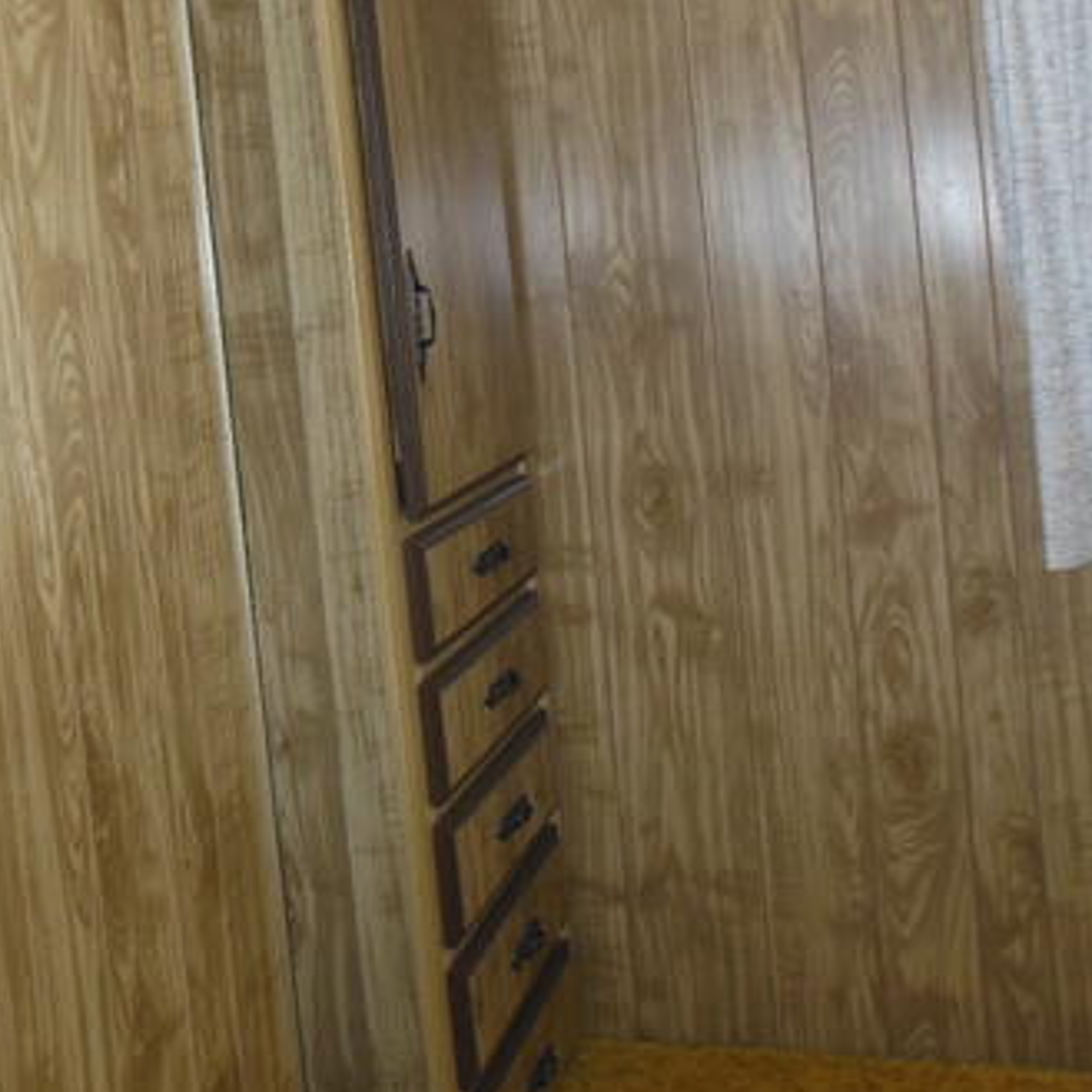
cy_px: 307
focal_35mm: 47
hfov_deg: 35.6
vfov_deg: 35.4
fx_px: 1677
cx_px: 345
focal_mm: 4.5
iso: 200
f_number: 3.2
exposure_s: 1/25
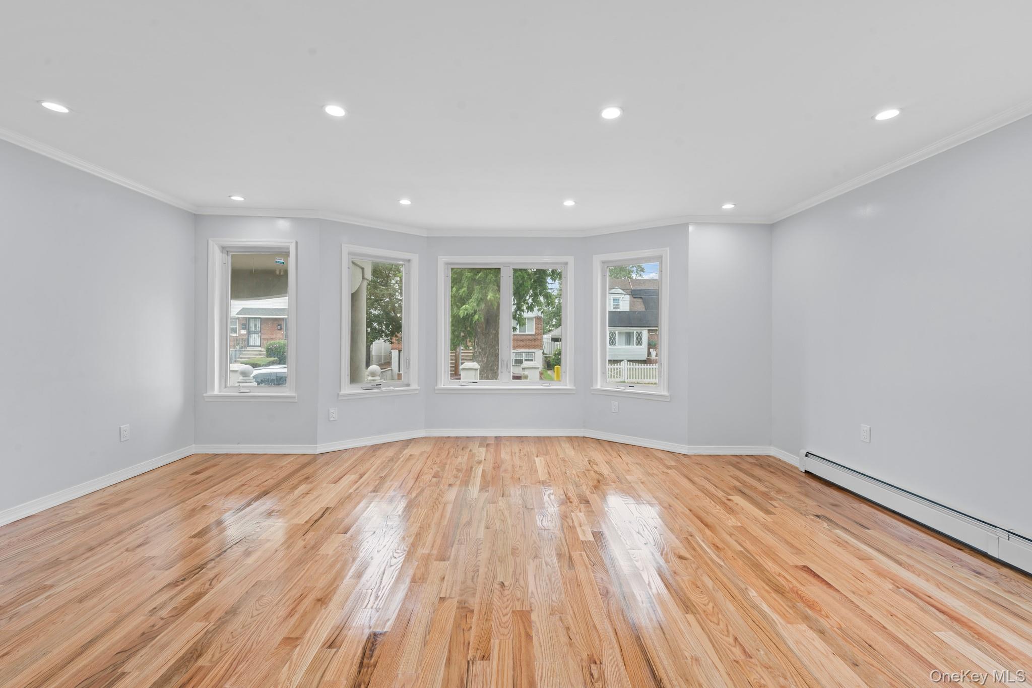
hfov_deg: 104.3
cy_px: 344
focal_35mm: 14
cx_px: 516
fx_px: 401
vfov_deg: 81.2
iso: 100
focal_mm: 14
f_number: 10
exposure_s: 1/3
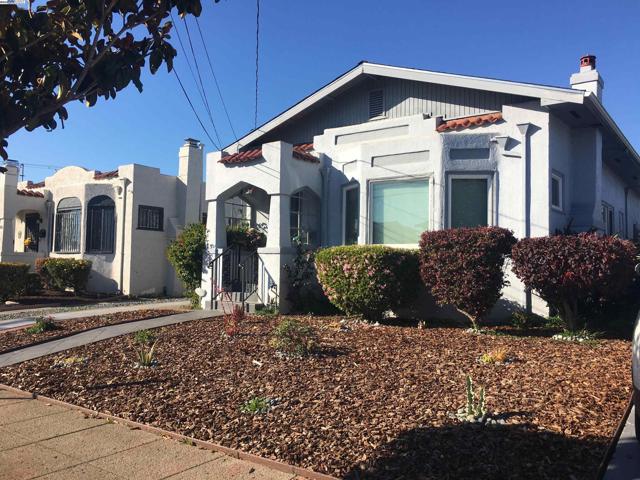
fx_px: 536
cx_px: 320
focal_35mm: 29
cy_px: 240
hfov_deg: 61.7
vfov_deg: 48.2
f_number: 2.2
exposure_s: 1/1672
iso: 25
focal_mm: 4.15
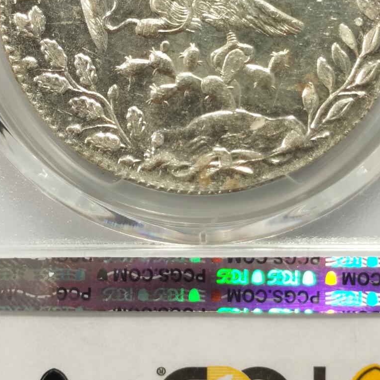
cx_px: 201
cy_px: 108
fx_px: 1391
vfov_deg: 15.5
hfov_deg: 15.6
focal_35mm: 112
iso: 100
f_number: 16
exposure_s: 1/100
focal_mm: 5.56
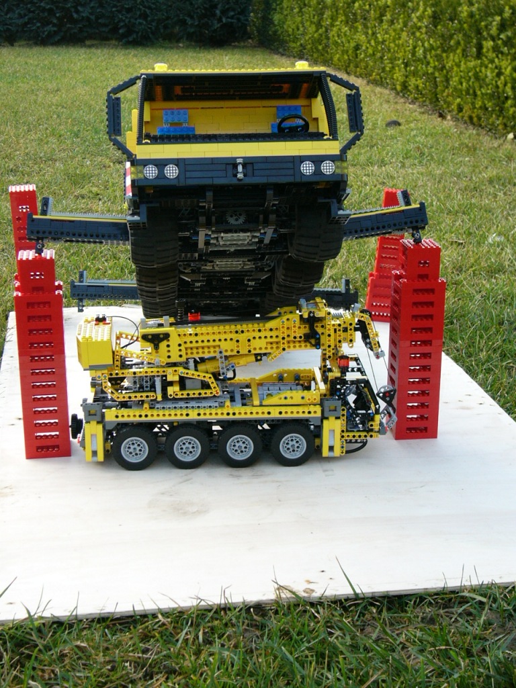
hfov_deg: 24.4
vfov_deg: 32.2
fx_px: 1193
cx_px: 258
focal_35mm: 60
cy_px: 344
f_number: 3.7
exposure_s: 1/100
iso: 100
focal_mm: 10
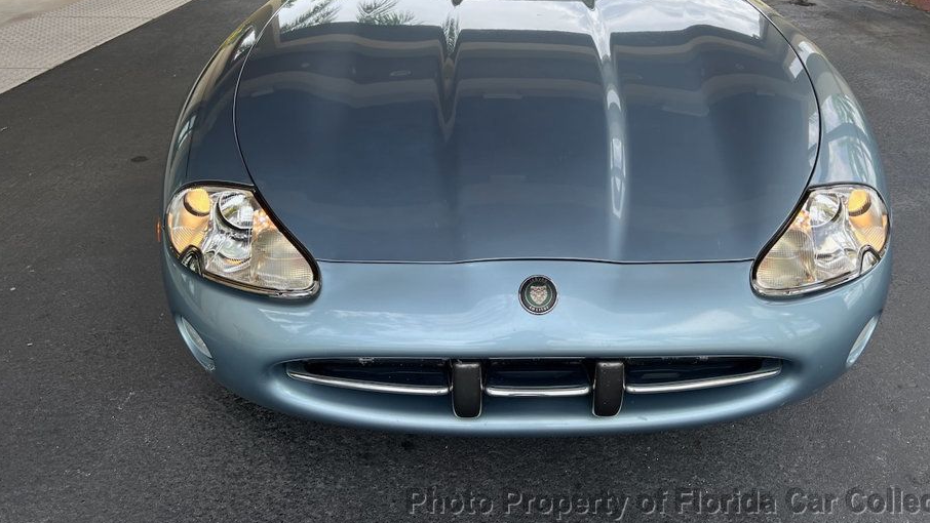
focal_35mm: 32
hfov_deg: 60.8
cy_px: 143
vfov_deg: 36.0
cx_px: 520
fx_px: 789
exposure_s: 1/949
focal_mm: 5.7
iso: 50
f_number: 1.5
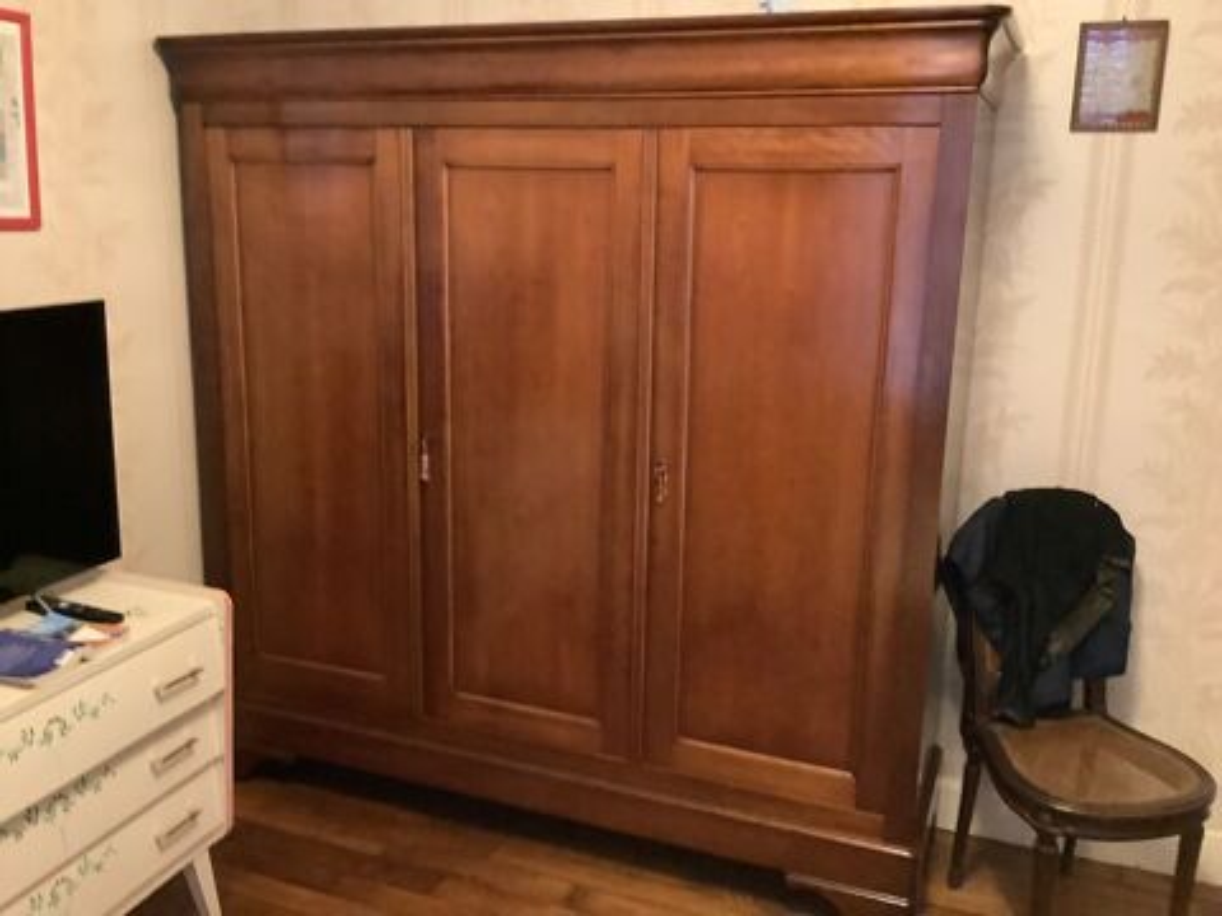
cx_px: 611
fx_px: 1094
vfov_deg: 45.4
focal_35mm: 31
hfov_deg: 58.4
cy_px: 458
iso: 640
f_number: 2.4
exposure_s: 1/20
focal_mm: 3.3
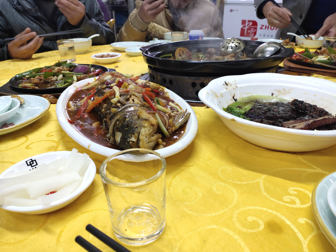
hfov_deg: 65.3
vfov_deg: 51.4
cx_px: 168
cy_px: 126
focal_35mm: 27
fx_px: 262
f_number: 1.78
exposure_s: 1/50
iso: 316
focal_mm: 4.05
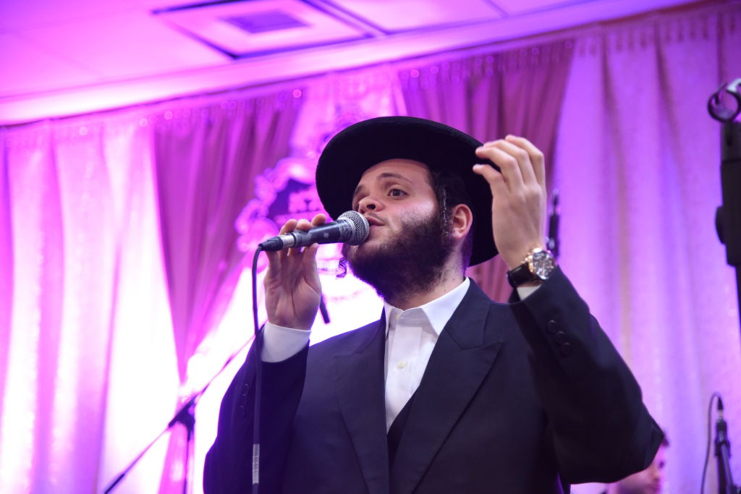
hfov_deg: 23.9
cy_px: 247
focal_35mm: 85
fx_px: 1750
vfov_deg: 16.1
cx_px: 370
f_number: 4
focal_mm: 85
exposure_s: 1/125
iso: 3200
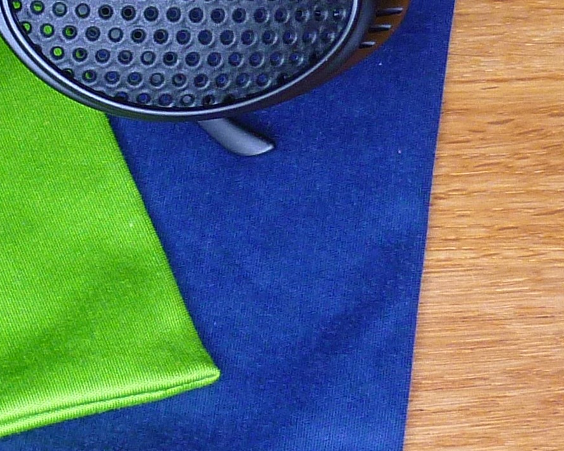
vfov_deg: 13.6
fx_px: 1887
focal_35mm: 113
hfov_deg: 16.6
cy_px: 81
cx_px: -32
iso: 160
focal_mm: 6.9
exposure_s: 1/40
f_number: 3
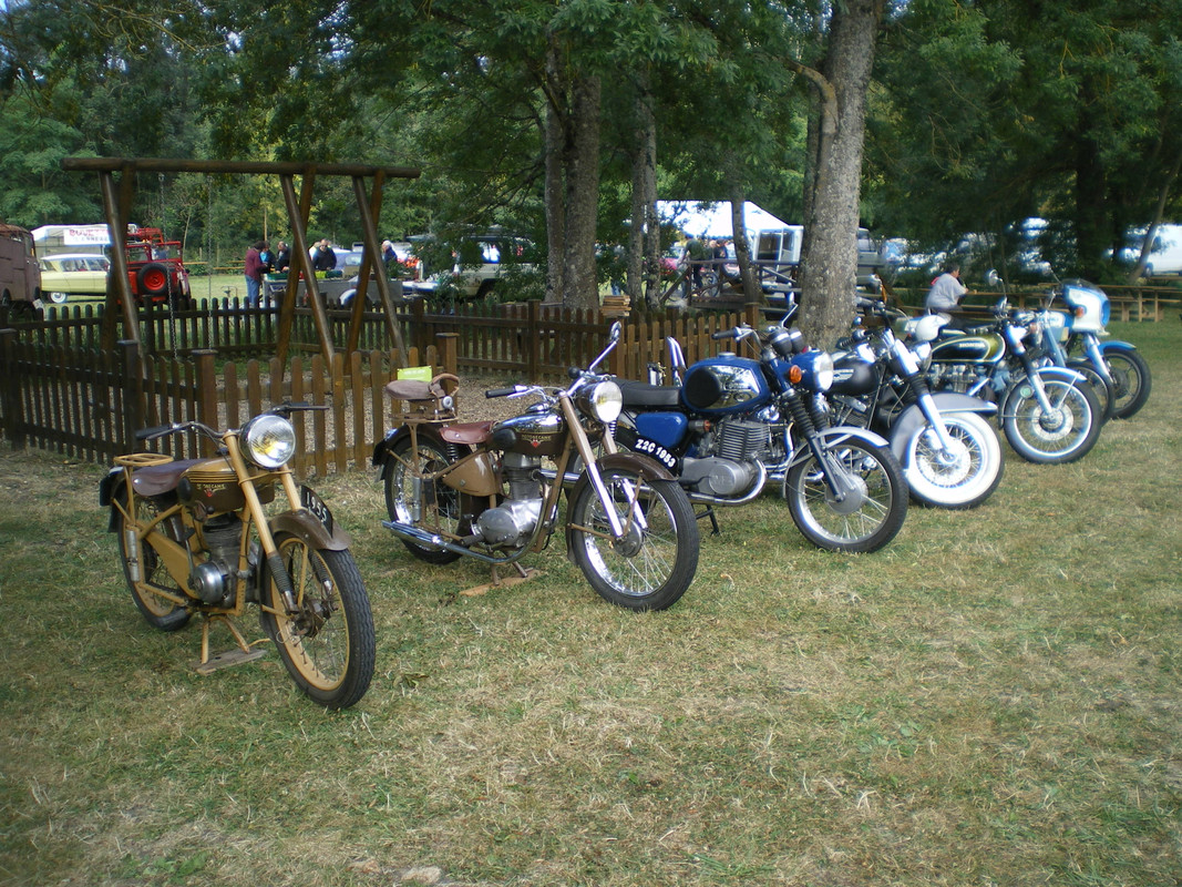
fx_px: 1229
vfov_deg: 39.6
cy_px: 444
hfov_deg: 51.4
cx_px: 591
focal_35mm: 36
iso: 50
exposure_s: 1/100
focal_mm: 6.3
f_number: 3.1
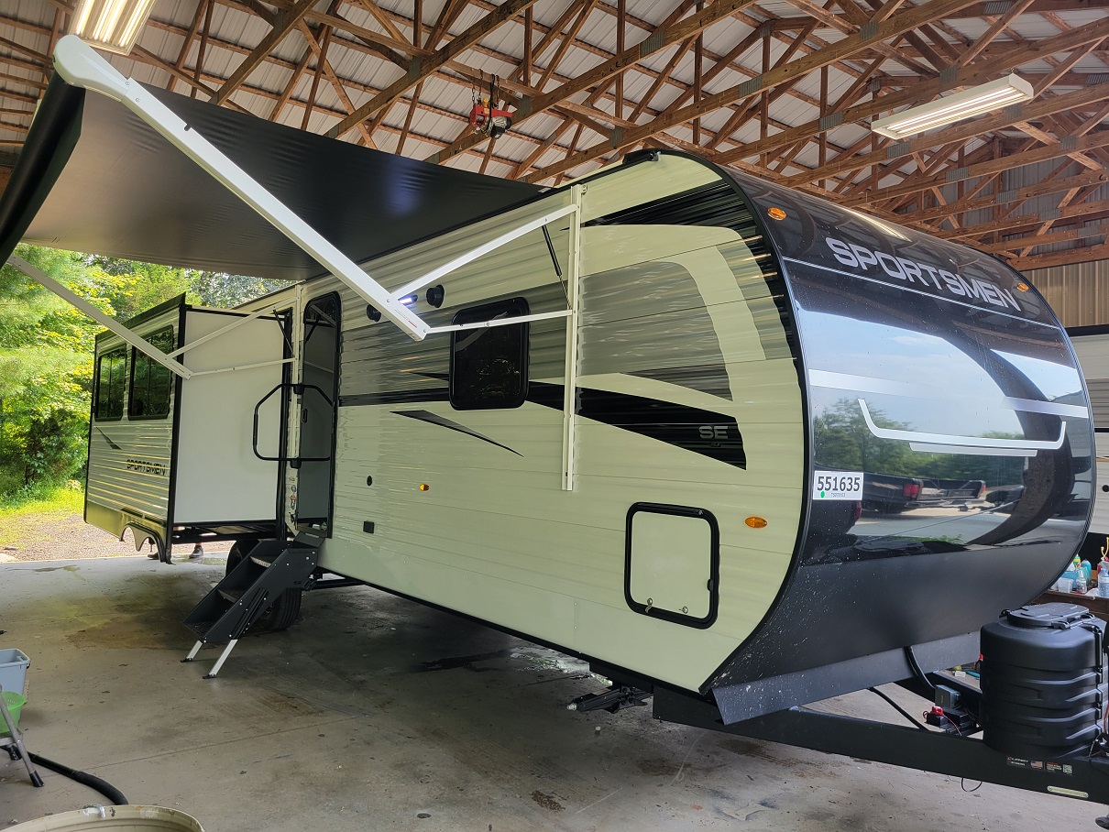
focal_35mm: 26
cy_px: 416
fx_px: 833
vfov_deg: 53.1
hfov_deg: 67.3
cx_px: 554
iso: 40
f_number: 1.8
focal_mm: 5.4
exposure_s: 1/180
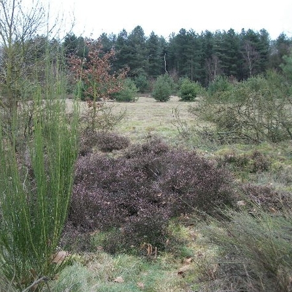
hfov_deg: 43.4
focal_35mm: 38
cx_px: 103
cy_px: 146
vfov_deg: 43.9
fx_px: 363
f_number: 2.9
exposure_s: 1/60
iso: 80
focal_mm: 5.7
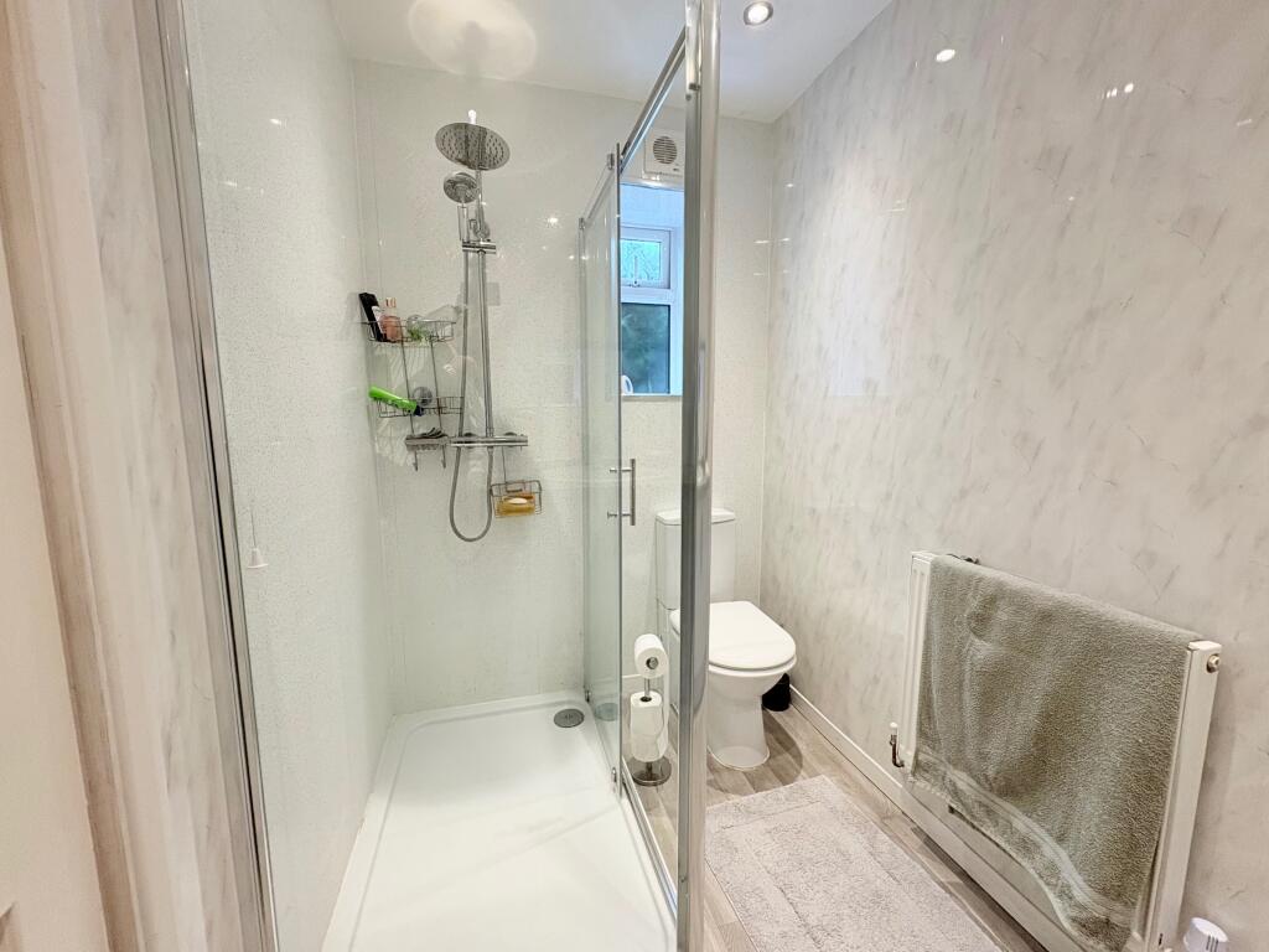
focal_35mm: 14
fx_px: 513
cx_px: 634
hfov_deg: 102.1
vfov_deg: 85.7
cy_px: 476
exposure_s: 1/100
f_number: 2.2
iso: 200
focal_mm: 2.22
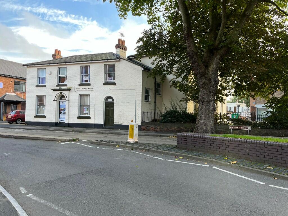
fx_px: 216
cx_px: 144
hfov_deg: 67.3
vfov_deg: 53.1
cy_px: 108
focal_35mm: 26
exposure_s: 1/224
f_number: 1.6
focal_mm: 5.1
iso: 40
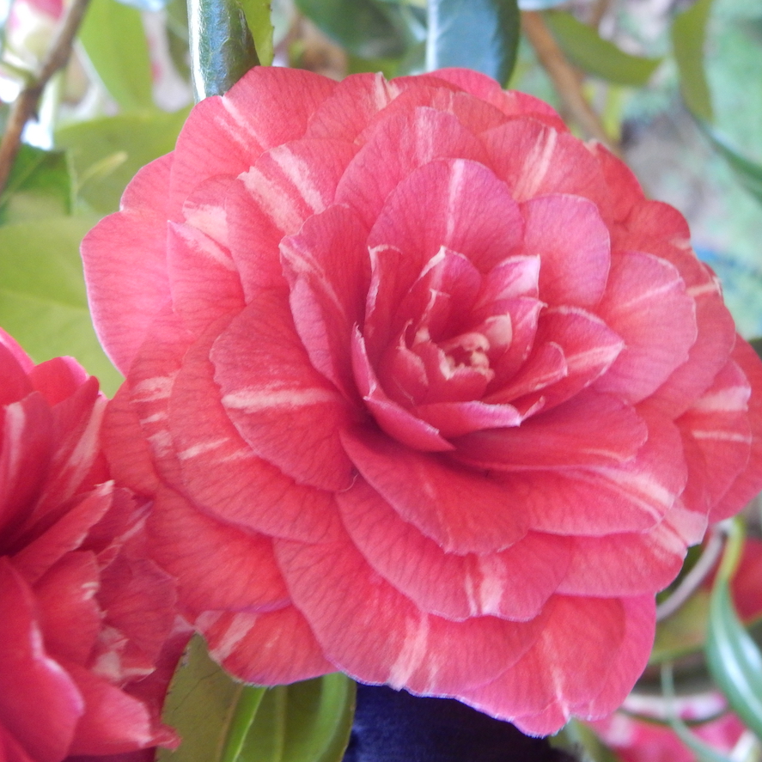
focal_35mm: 61
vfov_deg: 28.2
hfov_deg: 28.1
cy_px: 379
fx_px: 1519
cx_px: 431
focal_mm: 9
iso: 400
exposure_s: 1/30
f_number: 4.5
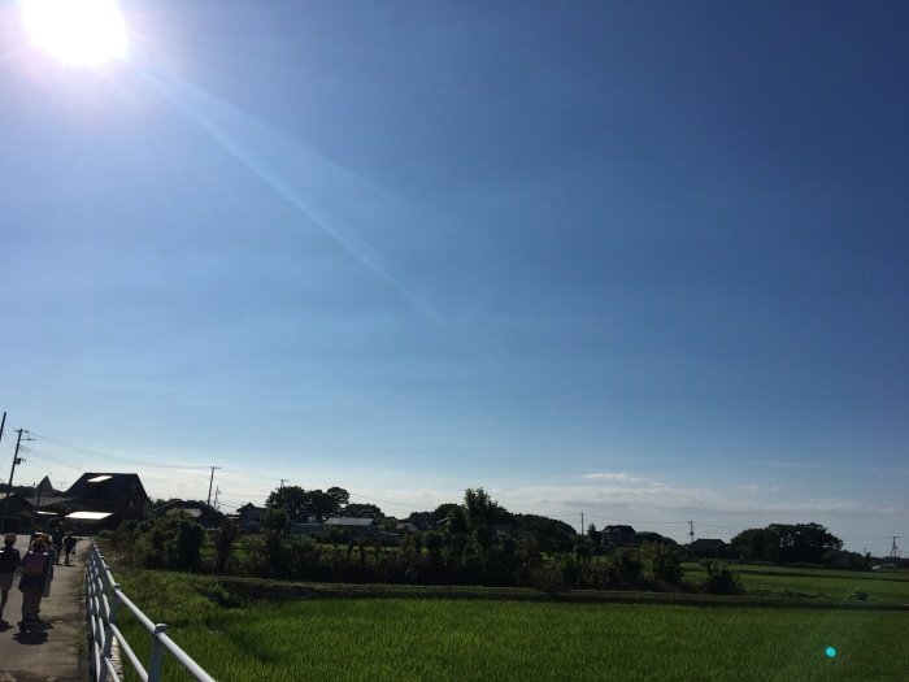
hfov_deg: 61.7
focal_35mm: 29
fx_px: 762
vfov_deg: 48.2
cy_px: 341
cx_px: 454
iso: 25
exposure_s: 1/5917
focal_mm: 4.15
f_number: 2.2
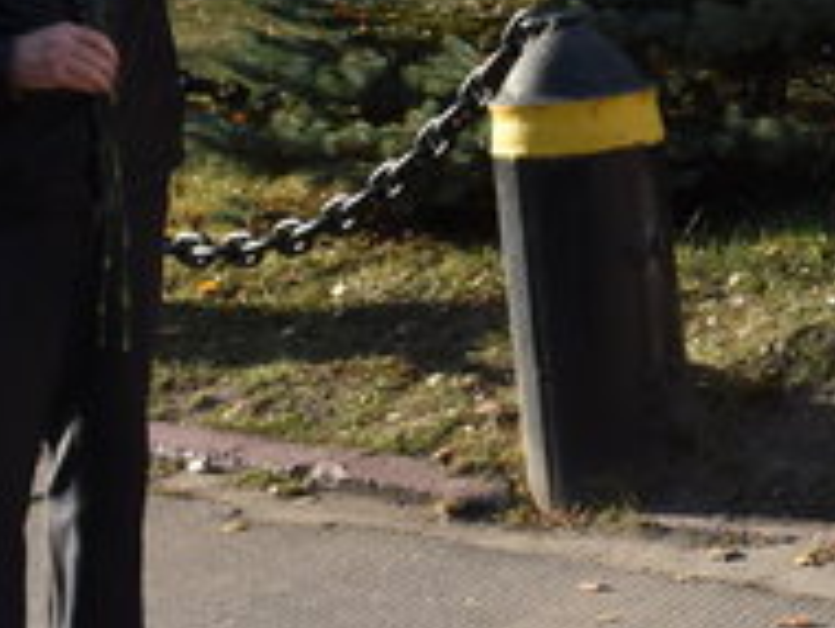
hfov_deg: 12.5
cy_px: -97
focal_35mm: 148
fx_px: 3575
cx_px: 1332
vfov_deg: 9.9
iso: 450
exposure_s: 1/500
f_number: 8
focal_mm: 26
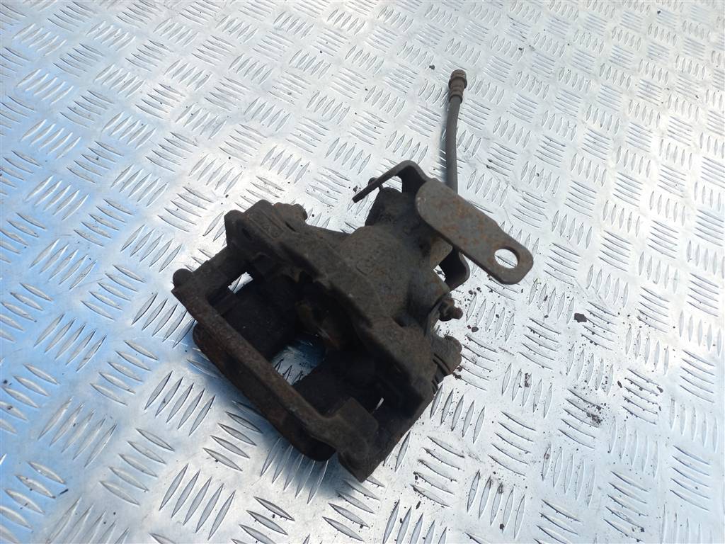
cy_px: 272
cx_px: 362
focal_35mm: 25
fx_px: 524
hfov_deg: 69.4
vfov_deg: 54.9
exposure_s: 1/236
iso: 25
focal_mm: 4.6
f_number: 1.8
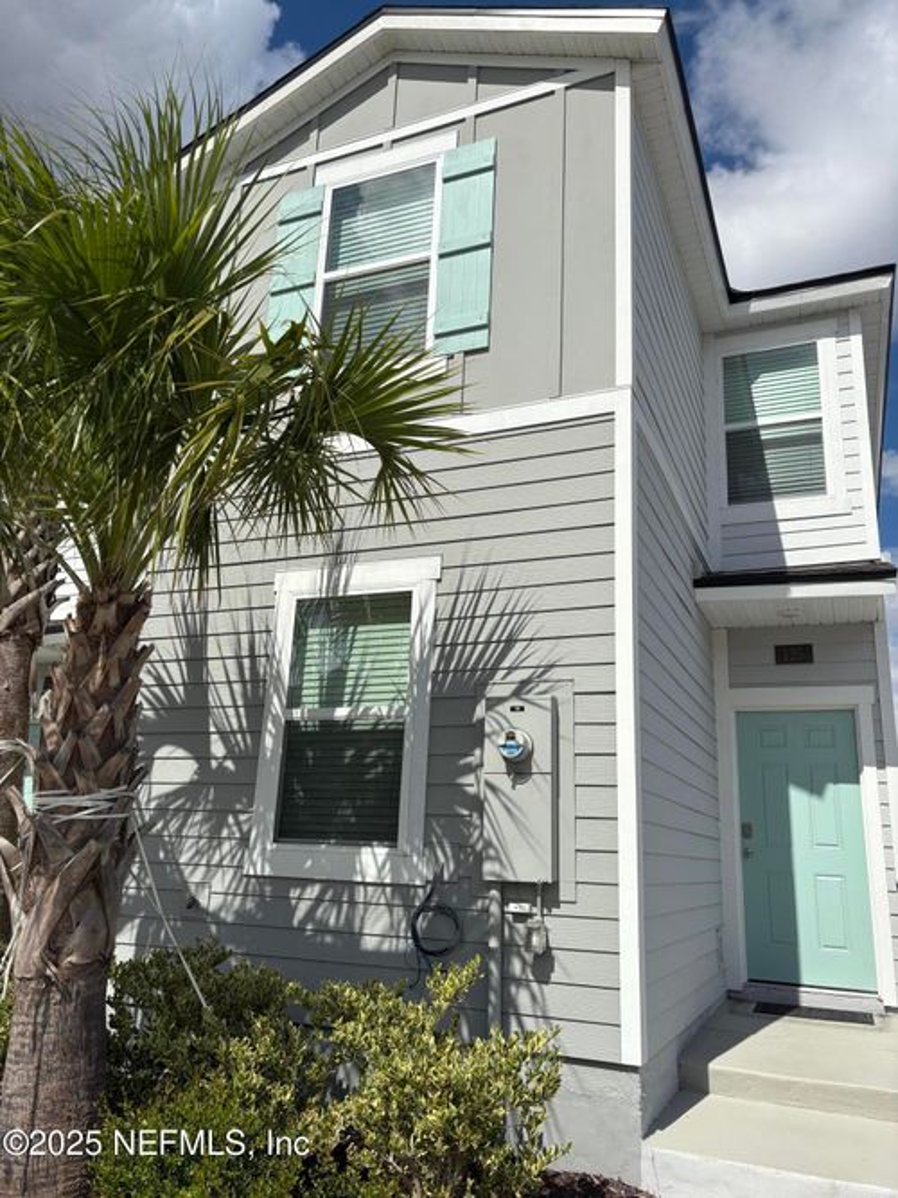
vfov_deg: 67.3
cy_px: 599
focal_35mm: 26
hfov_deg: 53.0
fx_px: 900
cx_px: 449
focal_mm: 5.96
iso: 50
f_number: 1.6
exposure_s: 1/10101
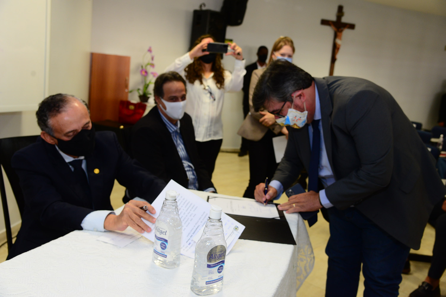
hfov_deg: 54.4
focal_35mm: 35
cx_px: 223
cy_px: 148
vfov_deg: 37.9
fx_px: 434
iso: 1000
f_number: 5
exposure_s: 1/80
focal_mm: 35
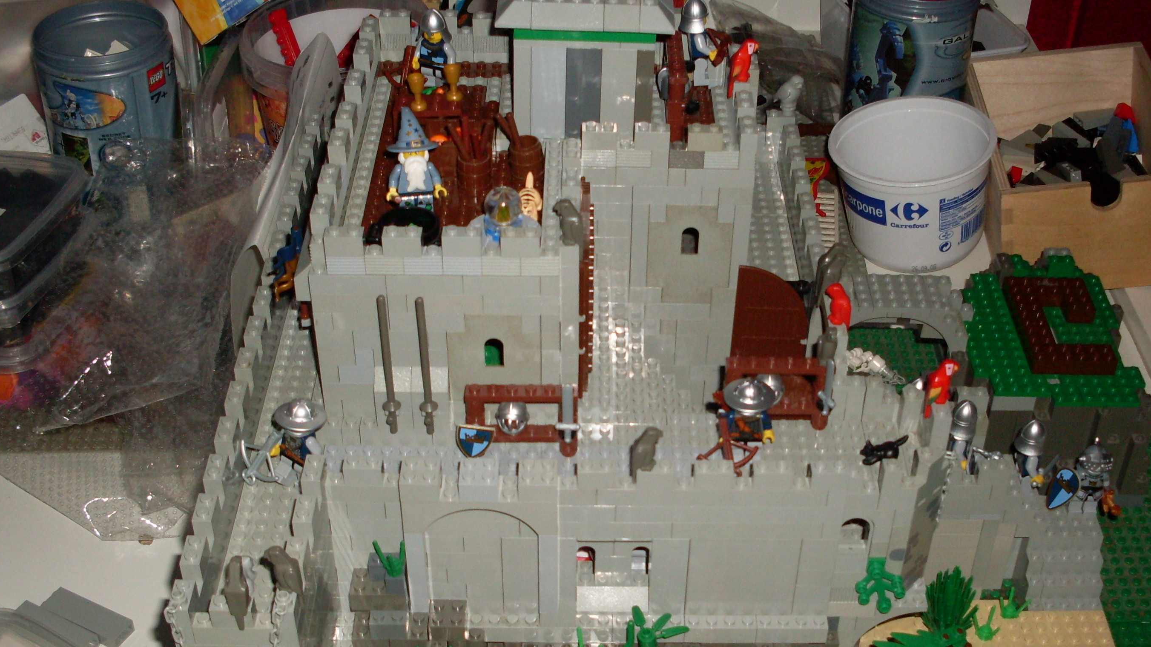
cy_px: 405
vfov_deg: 23.9
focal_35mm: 50
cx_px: 650
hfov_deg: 41.2
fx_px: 1526
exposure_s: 1/45
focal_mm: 6.3
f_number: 2.8
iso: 100
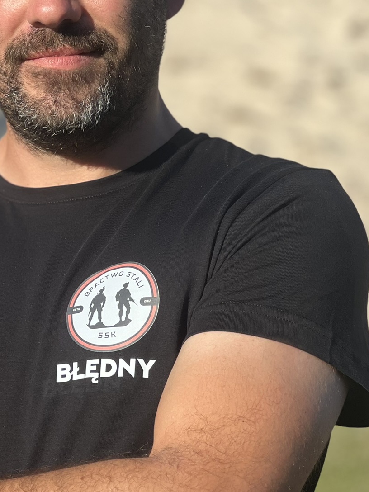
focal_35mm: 145
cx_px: 54
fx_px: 2061
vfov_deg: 13.6
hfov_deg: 10.2
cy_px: 208
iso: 32
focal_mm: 9
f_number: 2.8
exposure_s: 1/459
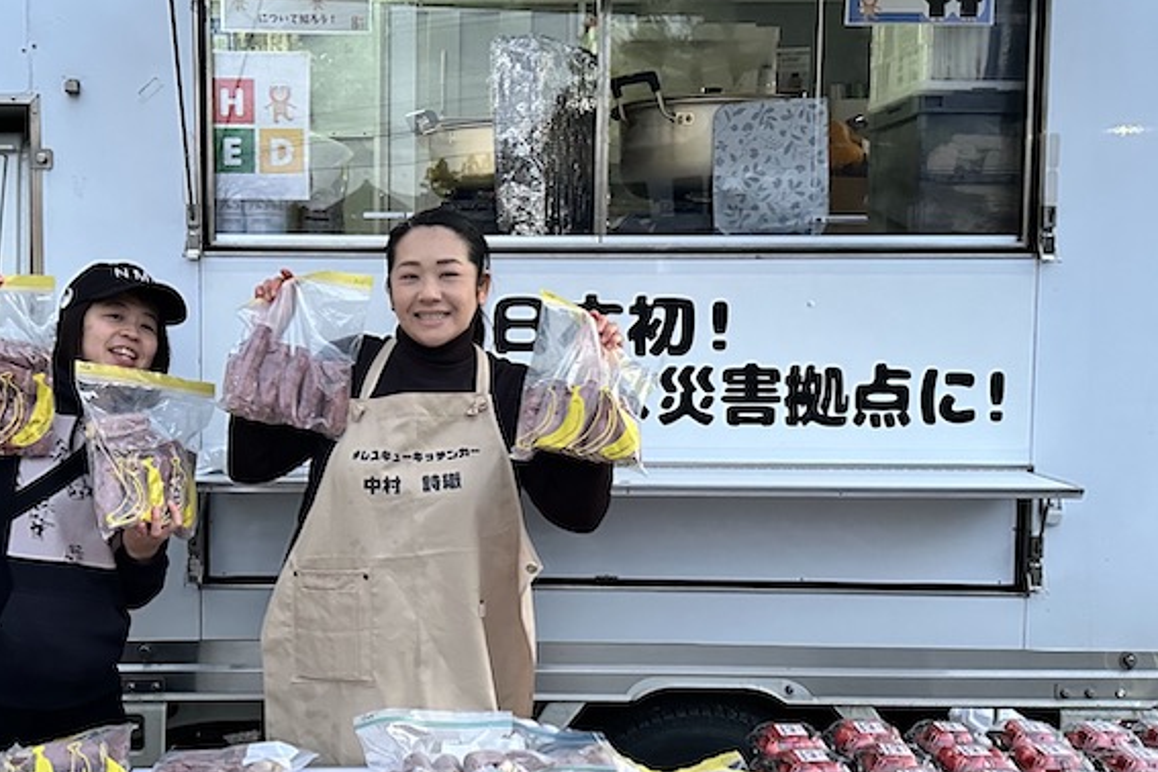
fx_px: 1415
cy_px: 388
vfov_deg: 30.5
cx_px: 421
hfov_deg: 44.1
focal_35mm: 44
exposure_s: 1/60
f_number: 1.78
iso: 800
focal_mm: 6.86
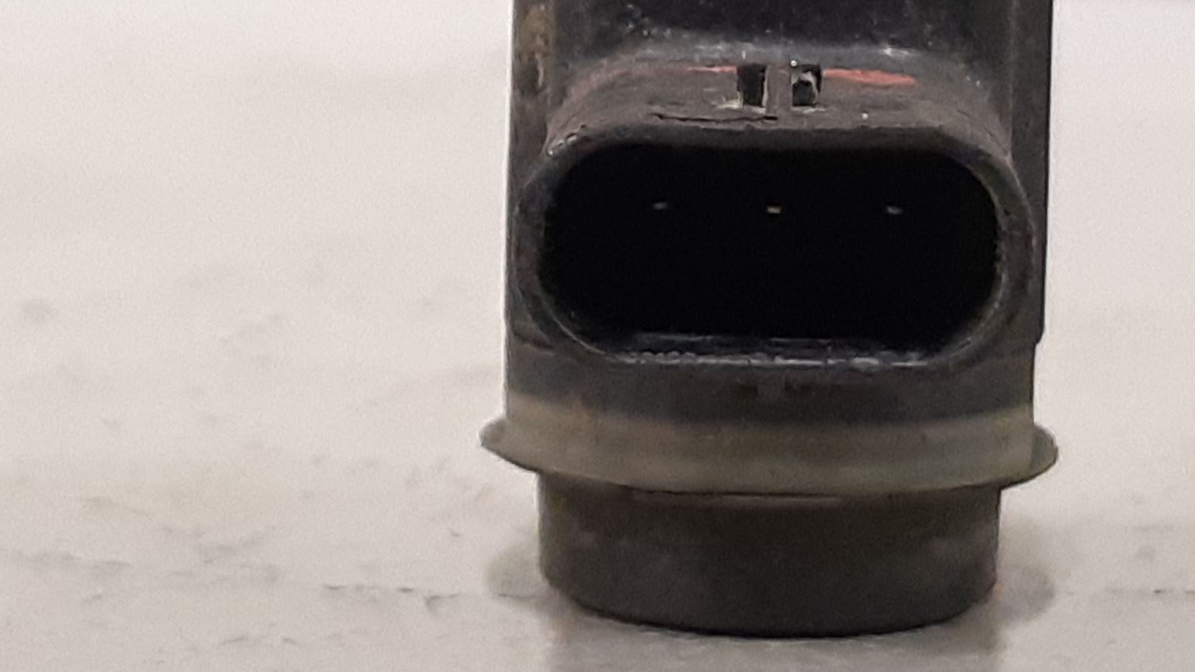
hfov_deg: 54.0
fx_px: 1172
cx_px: 639
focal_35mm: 37
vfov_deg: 32.0
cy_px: 310
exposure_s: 1/50
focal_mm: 3.93
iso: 250
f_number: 1.7
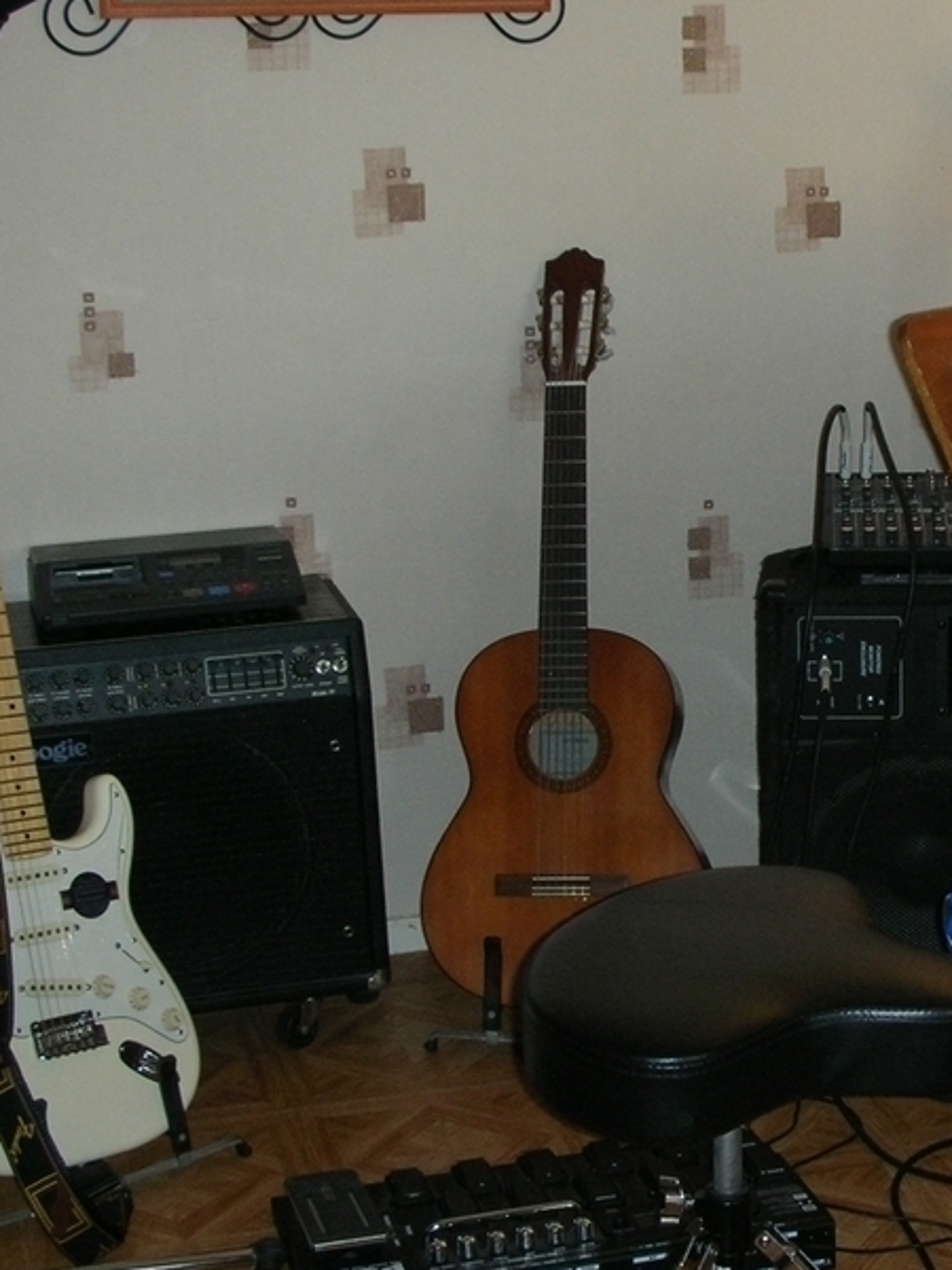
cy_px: 616
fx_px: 2567
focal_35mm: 70
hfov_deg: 20.7
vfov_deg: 27.8
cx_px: 812
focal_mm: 5.8
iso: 81
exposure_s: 1/60.1
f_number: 3
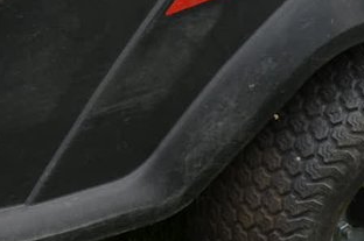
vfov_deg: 7.5
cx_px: -162
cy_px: 18
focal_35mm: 181
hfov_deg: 11.0
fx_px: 1827
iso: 200
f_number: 7.1
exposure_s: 1/200
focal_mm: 22
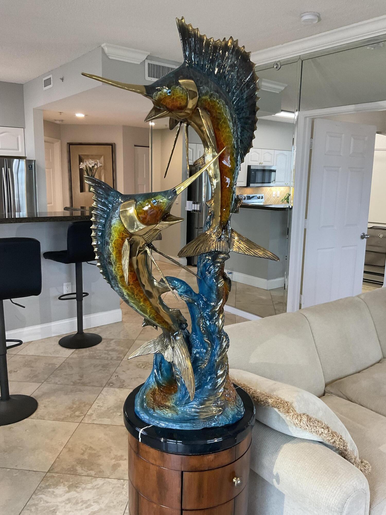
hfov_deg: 48.2
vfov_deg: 61.7
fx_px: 431
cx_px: 193
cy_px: 258
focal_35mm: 29
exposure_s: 1/60
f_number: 1.8
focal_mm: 3
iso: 80
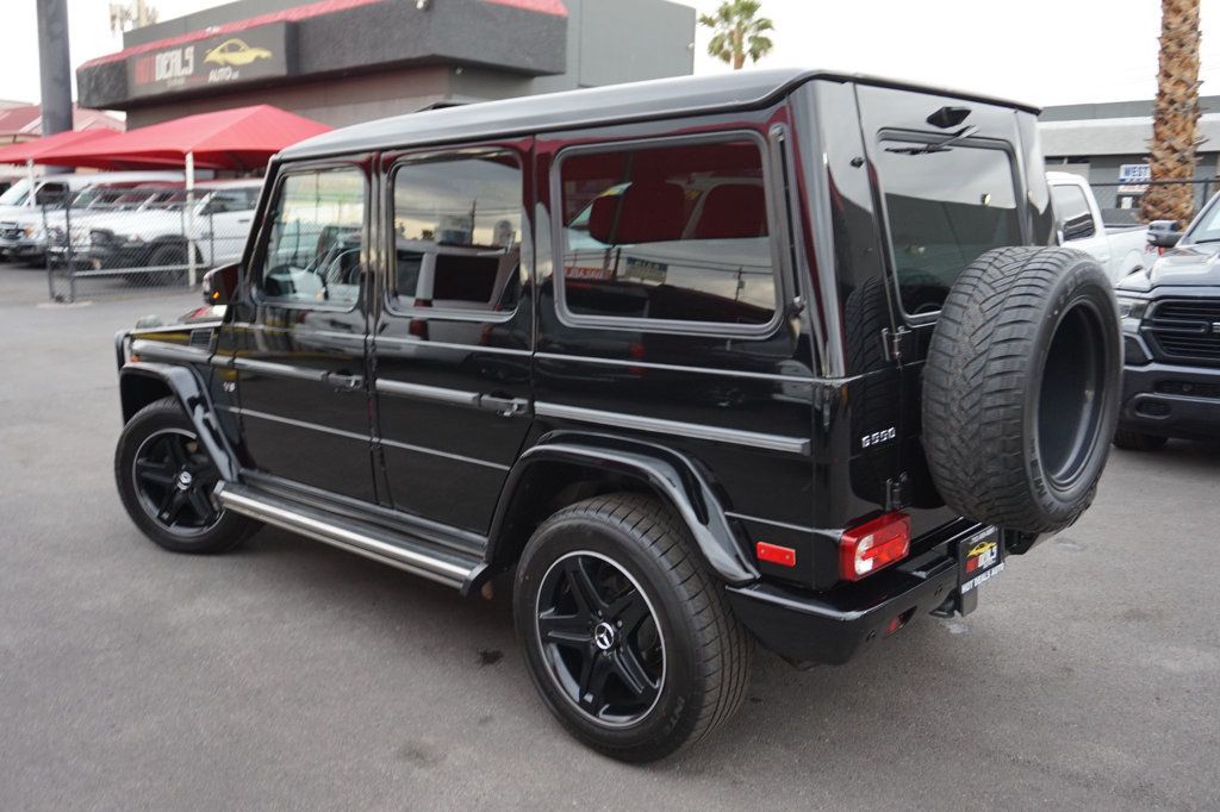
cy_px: 406
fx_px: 1016
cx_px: 610
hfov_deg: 61.9
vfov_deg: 43.6
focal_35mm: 30
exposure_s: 1/60
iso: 320
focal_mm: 20
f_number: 4
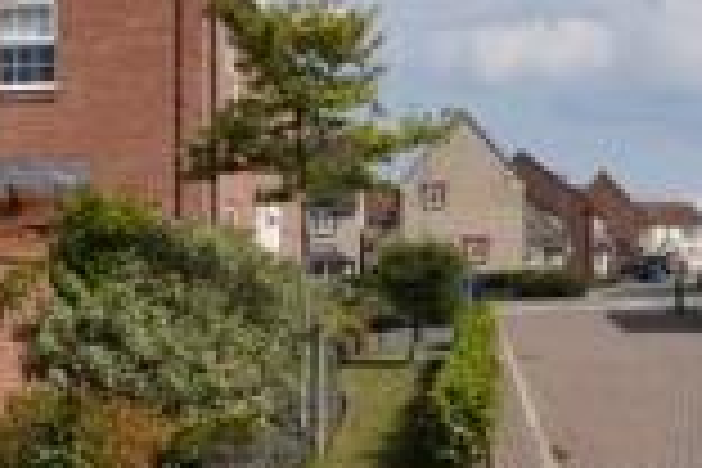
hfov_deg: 30.0
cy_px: 259
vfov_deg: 20.3
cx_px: 268
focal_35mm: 67
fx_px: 1306
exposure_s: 1/1600
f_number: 8
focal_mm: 16
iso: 400
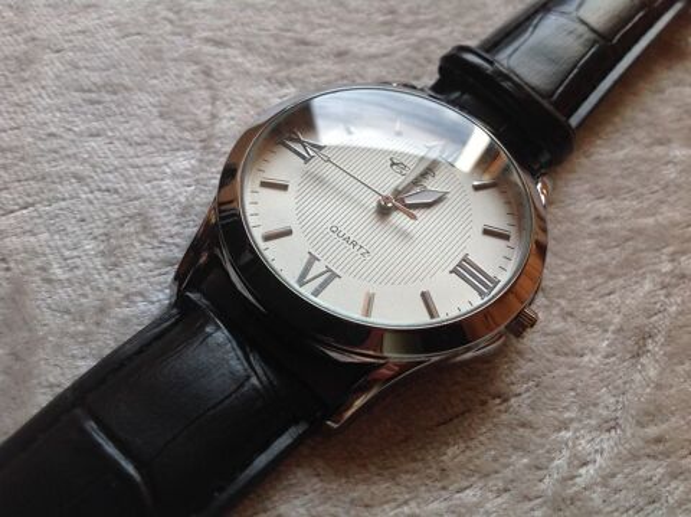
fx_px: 698
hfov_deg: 52.7
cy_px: 258
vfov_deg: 40.6
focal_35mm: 35
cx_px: 346
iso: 80
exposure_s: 1/120
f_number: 2.4
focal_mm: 4.28
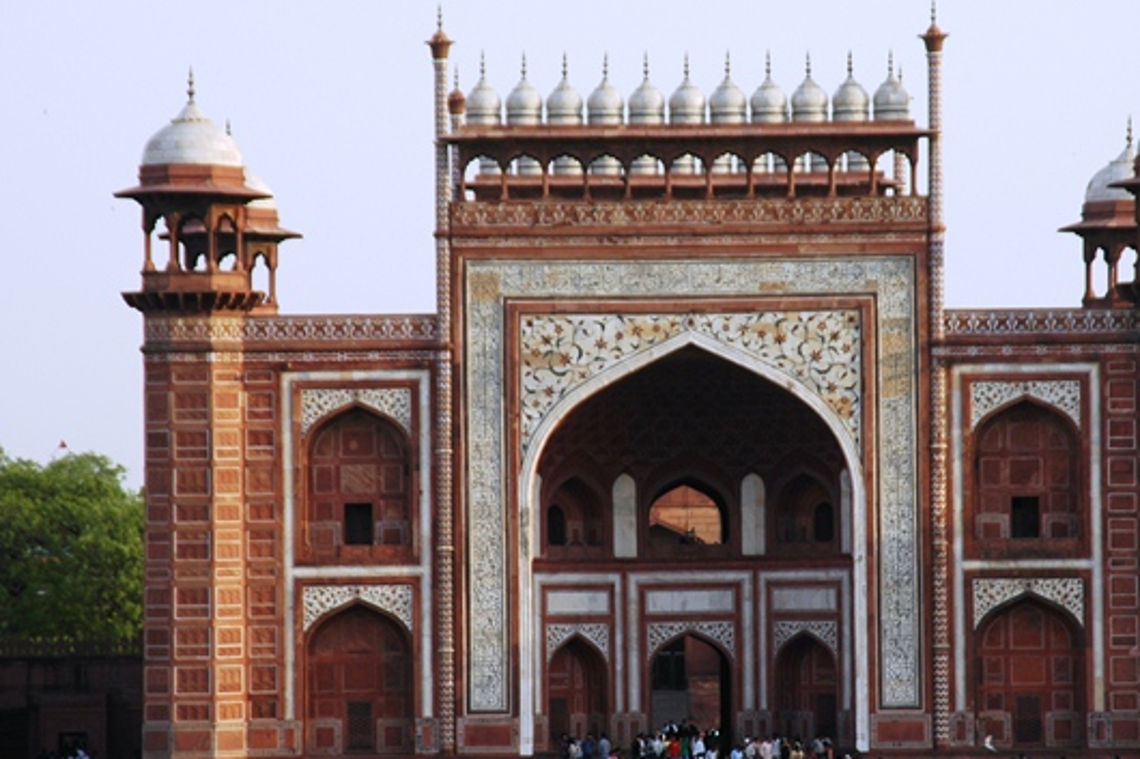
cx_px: 675
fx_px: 7743
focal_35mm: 245
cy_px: 391
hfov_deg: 8.4
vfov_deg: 5.6
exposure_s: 1/200
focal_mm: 135
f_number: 9
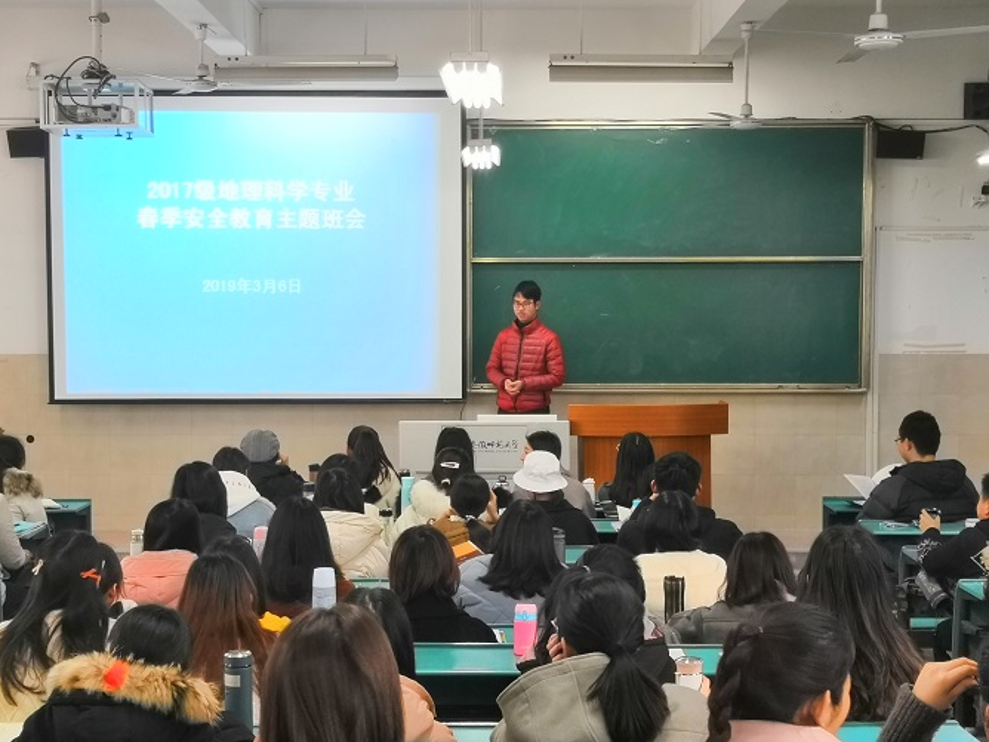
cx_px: 496
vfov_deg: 26.6
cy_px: 373
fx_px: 1571
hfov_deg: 34.9
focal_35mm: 55
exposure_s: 1/50
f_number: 1.8
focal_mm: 3.95
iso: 320
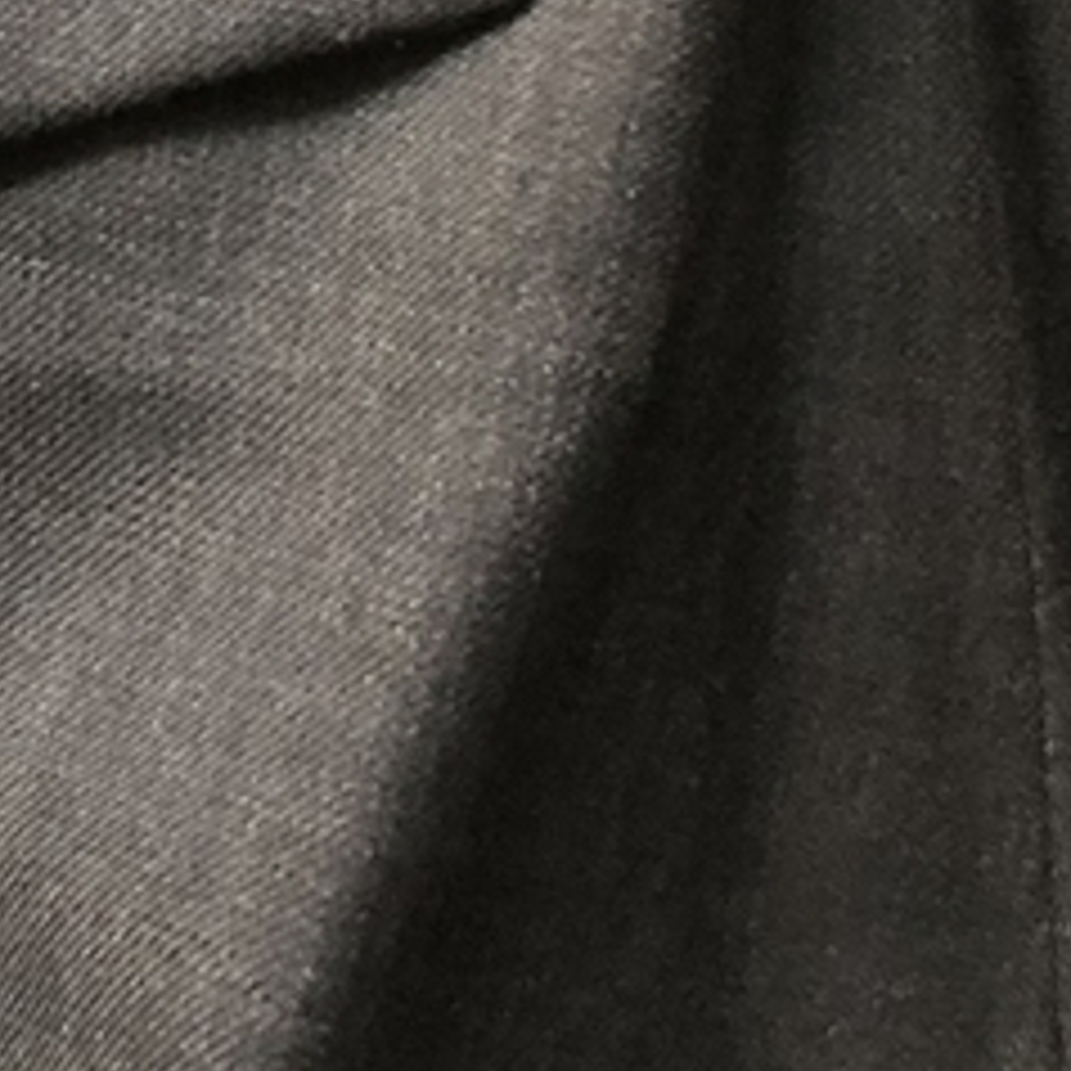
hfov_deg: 13.4
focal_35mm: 125
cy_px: -432
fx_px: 4375
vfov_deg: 13.3
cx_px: -342
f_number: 1.8
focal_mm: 4
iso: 100
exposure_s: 1/4
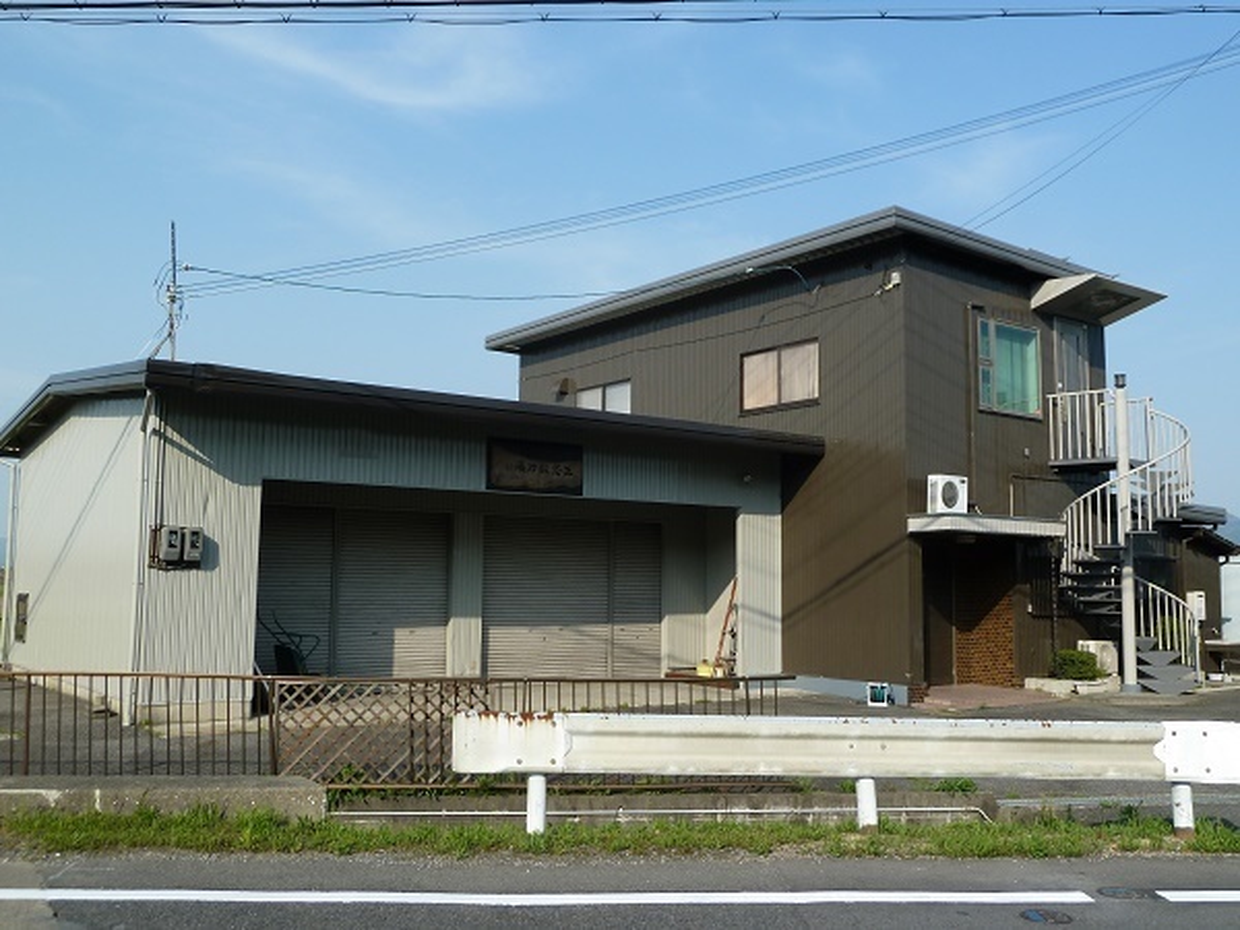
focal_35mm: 32
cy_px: 465
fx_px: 1146
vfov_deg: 44.2
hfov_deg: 56.8
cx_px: 620
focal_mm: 5.3
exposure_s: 1/500
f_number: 4
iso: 80
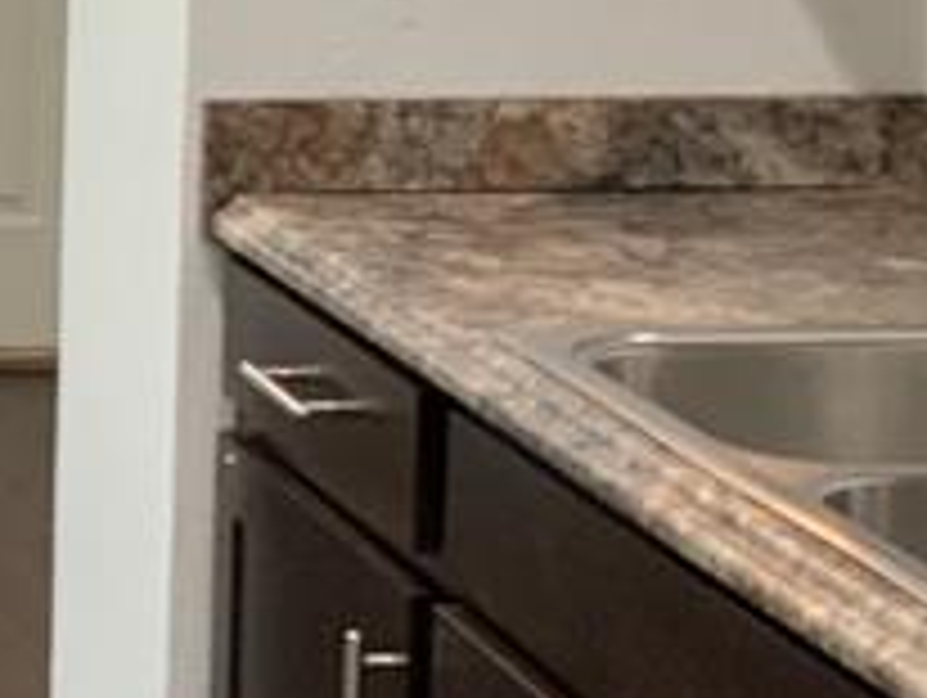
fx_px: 3861
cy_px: 108
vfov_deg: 10.3
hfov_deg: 12.7
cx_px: -616
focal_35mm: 144
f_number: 1.8
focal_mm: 3
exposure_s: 1/60
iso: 160
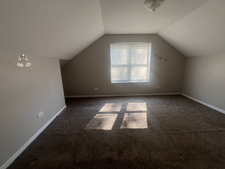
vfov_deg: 89.9
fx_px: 84
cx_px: 112
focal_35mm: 13
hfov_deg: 106.2
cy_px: 84
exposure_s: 1/99
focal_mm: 1.57
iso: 64
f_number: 1.8
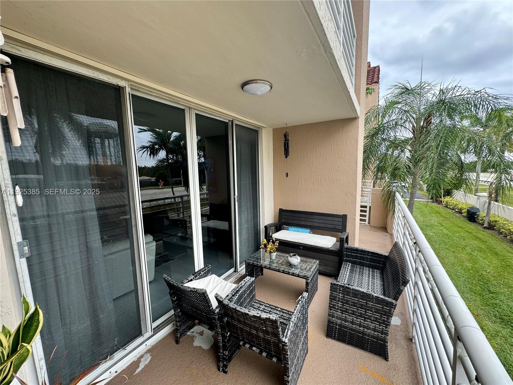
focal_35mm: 14
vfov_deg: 85.7
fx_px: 207
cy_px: 192
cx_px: 256
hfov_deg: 102.1
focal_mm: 2.22
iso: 40
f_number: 2.2
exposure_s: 1/99
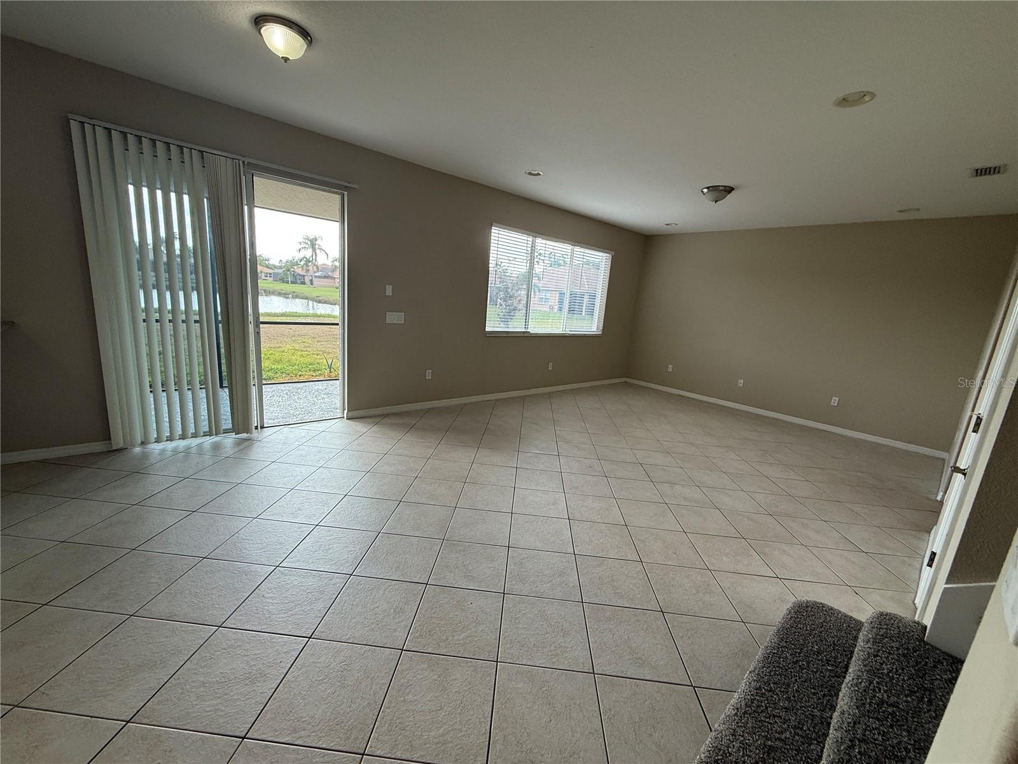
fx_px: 412
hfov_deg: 102.1
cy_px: 382
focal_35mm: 14
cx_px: 509
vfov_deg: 85.7
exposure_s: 1/148
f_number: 2.2
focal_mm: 2.22
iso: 64
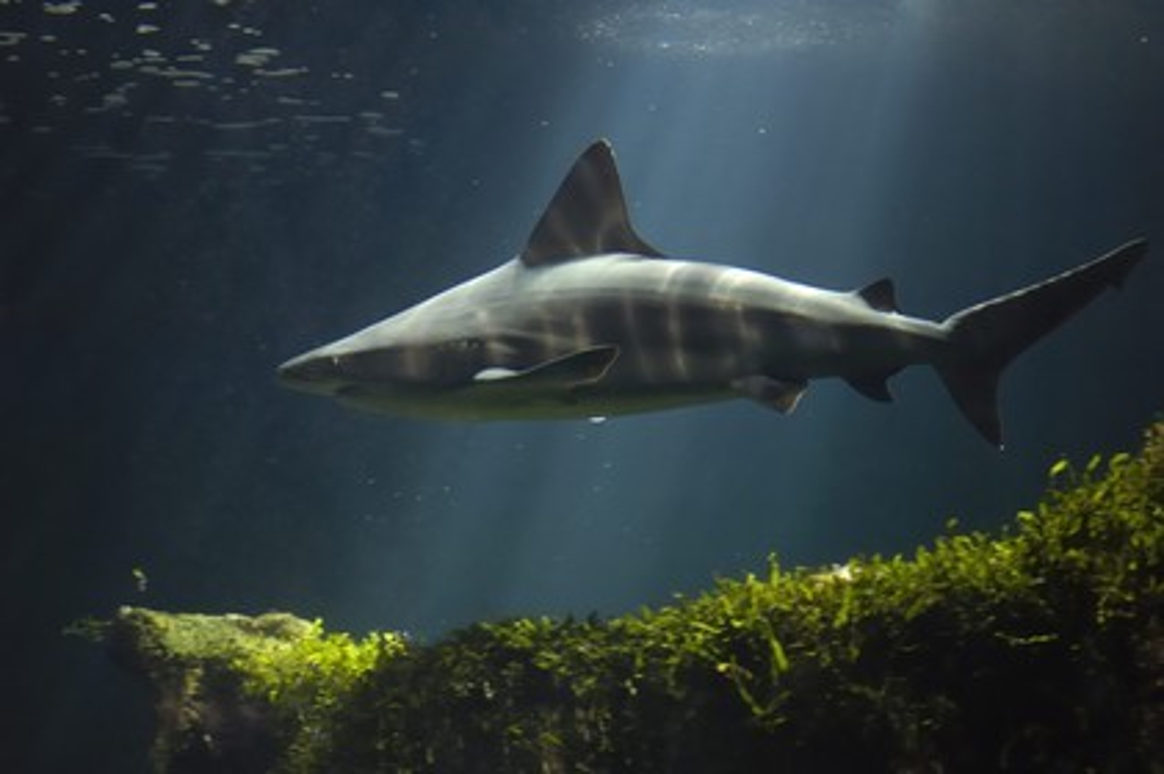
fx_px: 2908
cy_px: 387
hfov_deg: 22.6
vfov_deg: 15.2
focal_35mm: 90
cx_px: 582
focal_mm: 60
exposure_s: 1/80
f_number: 2.8
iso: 400
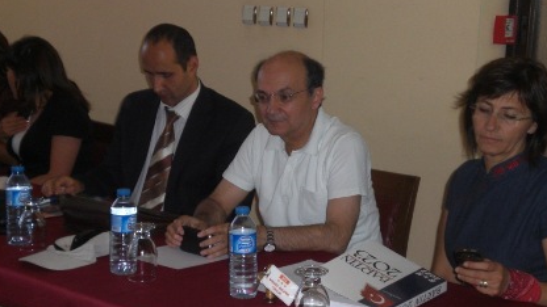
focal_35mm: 74
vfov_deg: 16.3
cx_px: 288
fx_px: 1073
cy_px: 184
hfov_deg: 28.6
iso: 200
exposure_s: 1/60
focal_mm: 10.4
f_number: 4
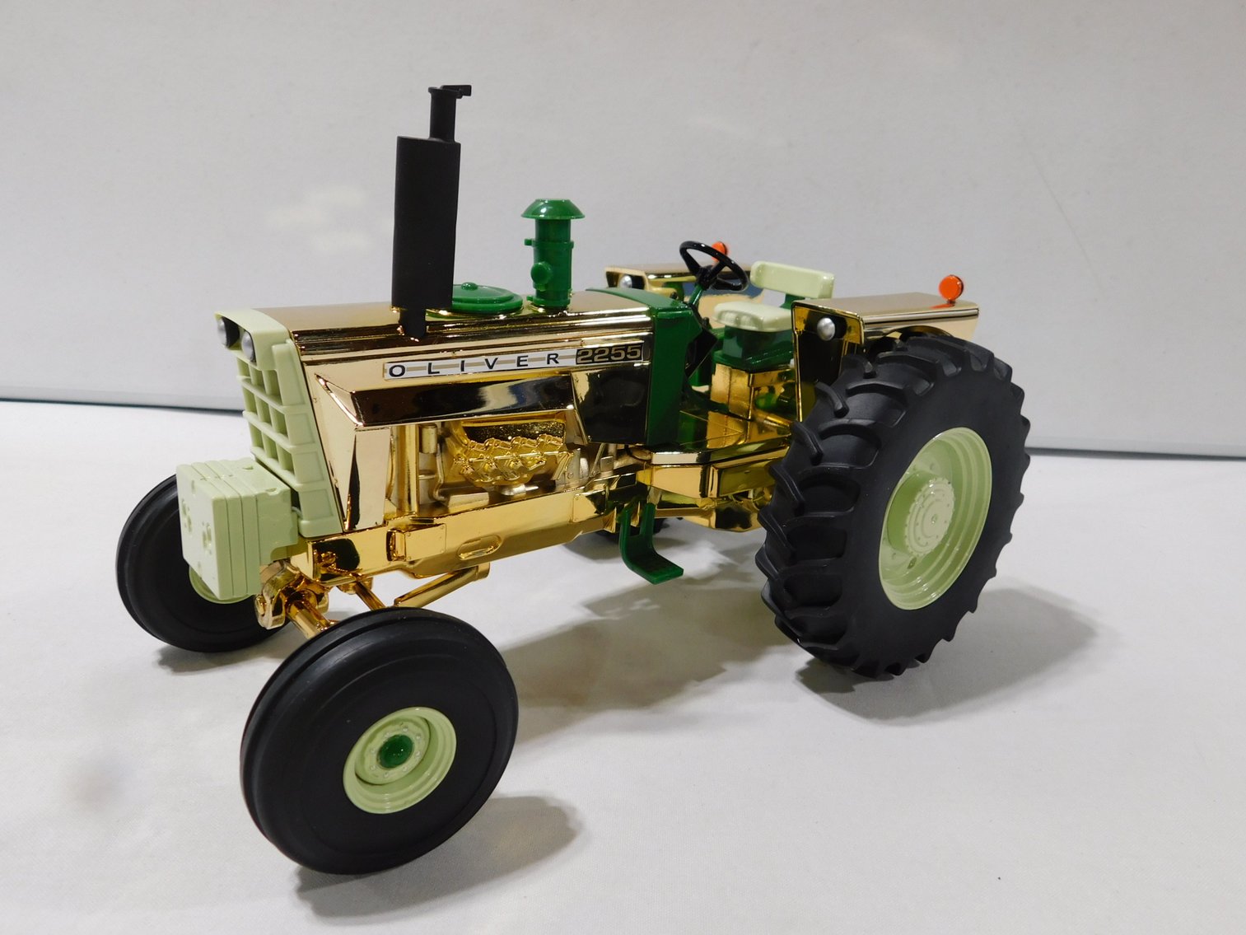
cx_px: 623
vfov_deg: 54.9
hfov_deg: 69.4
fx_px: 900
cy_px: 468
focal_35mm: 25
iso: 125
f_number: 3.1
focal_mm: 4.5
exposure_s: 1/30
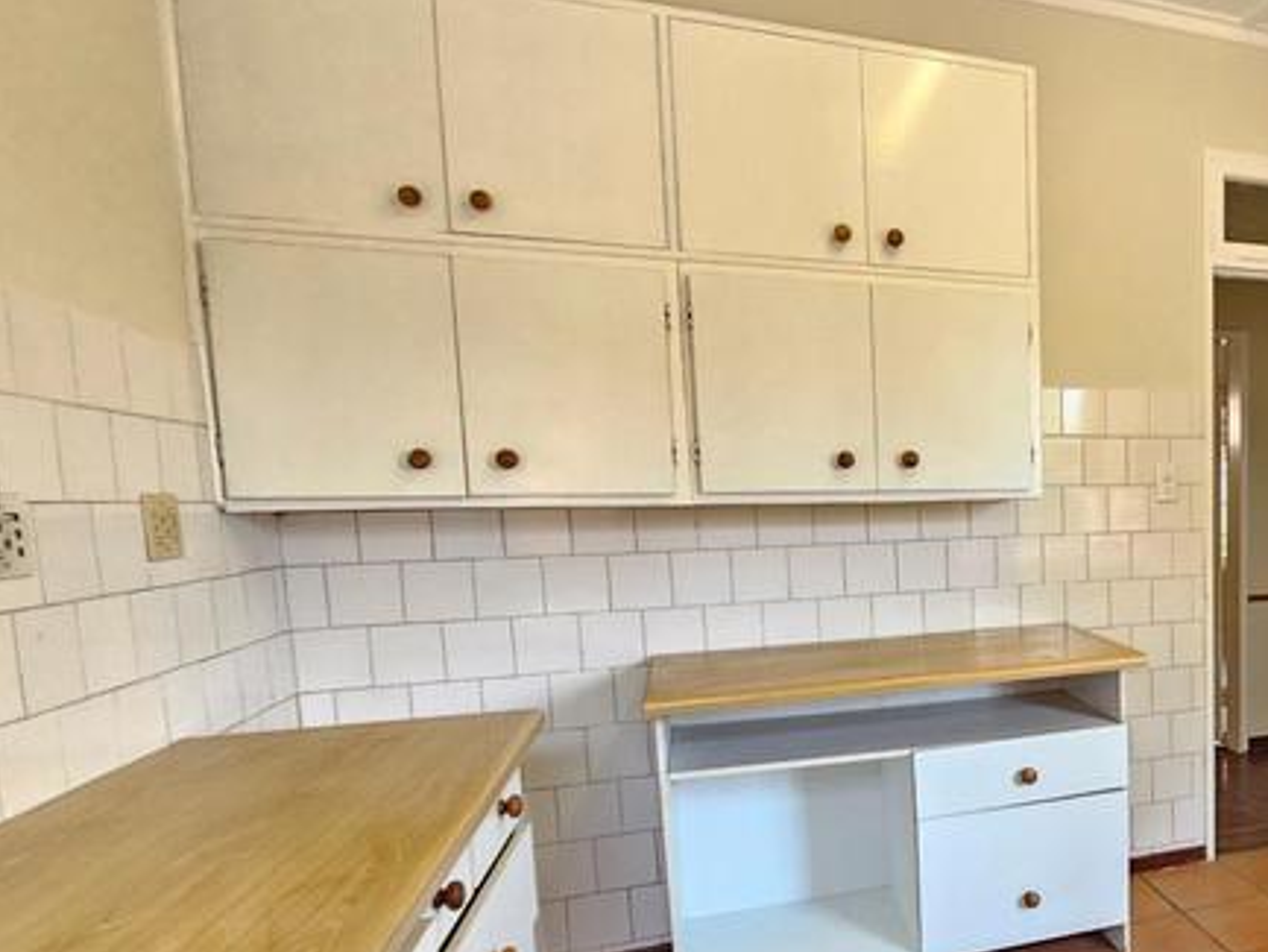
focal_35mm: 24
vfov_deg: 56.2
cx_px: 1069
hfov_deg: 63.3
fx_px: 879
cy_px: 592
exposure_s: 1/50
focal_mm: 2.2
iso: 160
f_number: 2.2
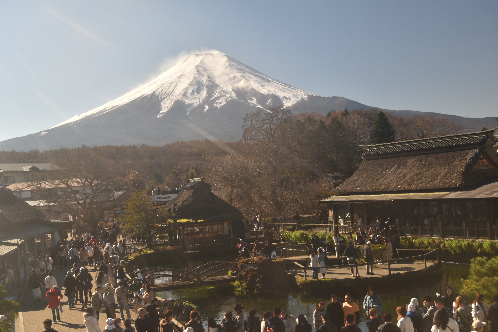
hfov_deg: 42.3
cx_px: 249
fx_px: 643
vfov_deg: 28.9
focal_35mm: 46
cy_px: 166
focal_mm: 31
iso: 200
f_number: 7.1
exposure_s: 1/200
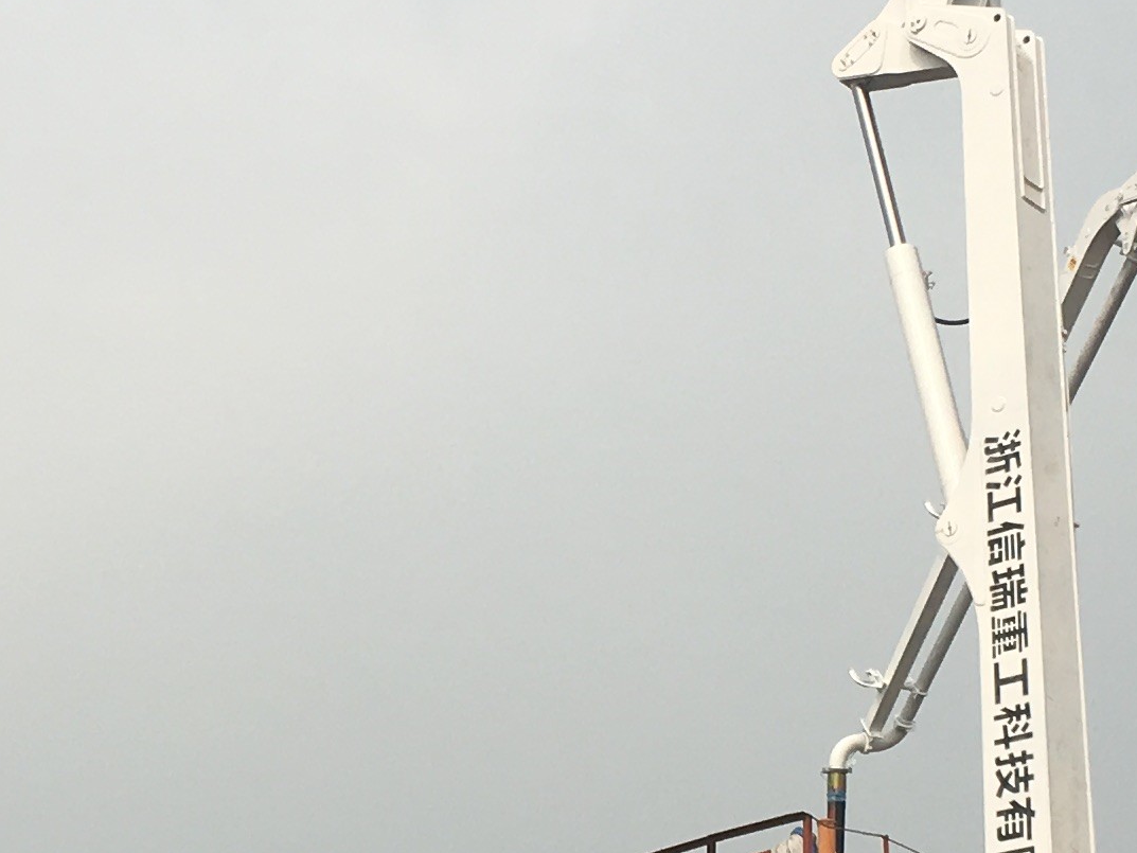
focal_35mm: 109
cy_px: 643
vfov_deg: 13.5
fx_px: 3581
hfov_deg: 18.0
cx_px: 491
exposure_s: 1/2653
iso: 25
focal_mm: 4.15
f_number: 2.2
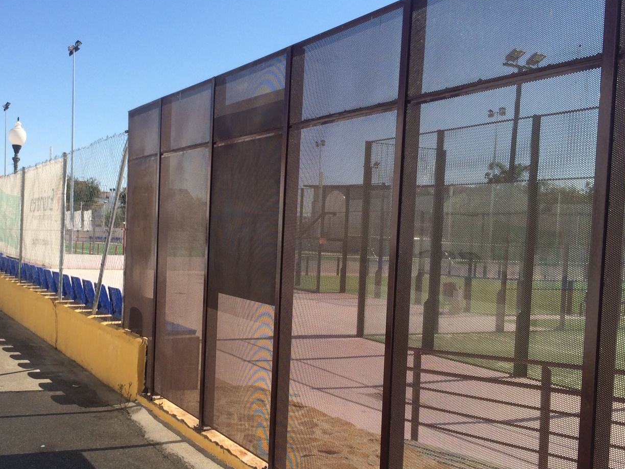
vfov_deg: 35.9
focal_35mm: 40
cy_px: 256
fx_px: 722
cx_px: 221
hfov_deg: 46.2
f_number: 2.2
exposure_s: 1/2283
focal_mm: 4.12
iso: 32
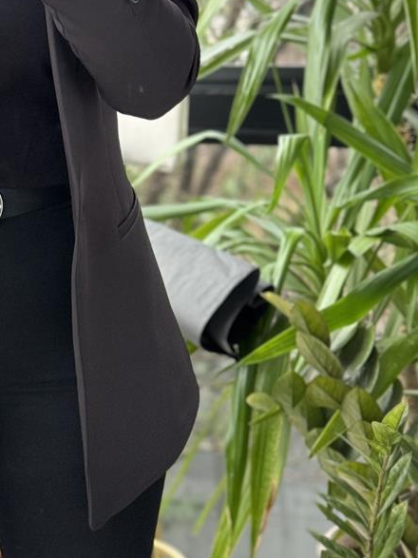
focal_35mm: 109
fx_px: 1756
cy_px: 61
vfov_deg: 17.8
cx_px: -13
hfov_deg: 13.4
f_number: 1.78
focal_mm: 6.86
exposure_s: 1/60
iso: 125
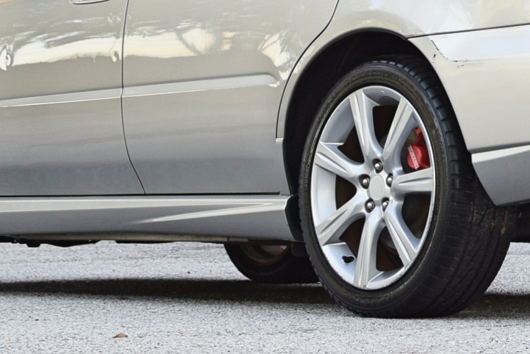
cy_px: 42
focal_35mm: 184
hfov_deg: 11.0
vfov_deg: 7.5
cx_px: 607
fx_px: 2706
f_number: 5.6
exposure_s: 1/125
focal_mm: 35
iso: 400
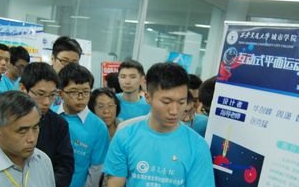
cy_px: 143
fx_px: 375
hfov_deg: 43.5
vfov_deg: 27.6
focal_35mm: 46
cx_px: 143
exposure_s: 1/30
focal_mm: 18
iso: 450
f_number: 3.5
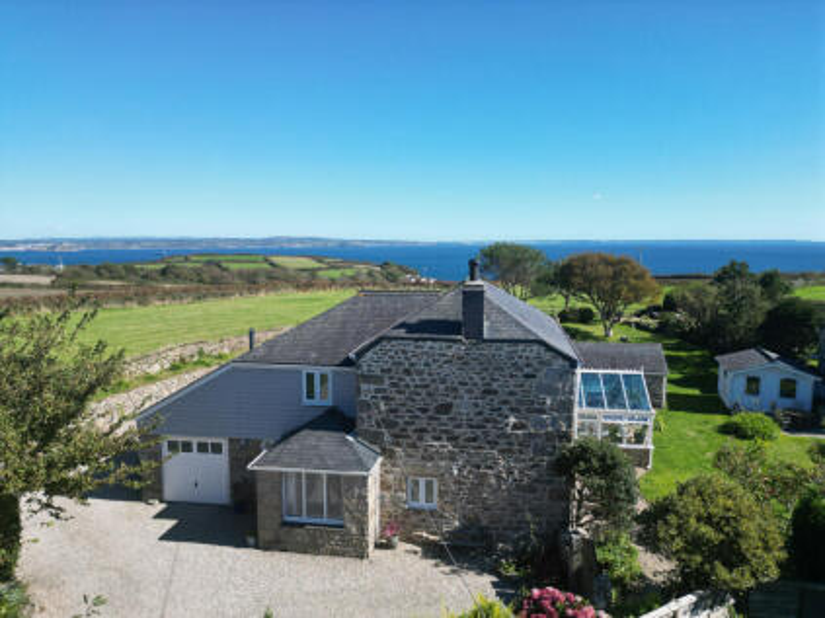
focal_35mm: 24
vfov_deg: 56.8
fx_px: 572
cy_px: 309
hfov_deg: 71.6
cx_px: 412
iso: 120
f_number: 1.7
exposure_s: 1/2500
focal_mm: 6.72
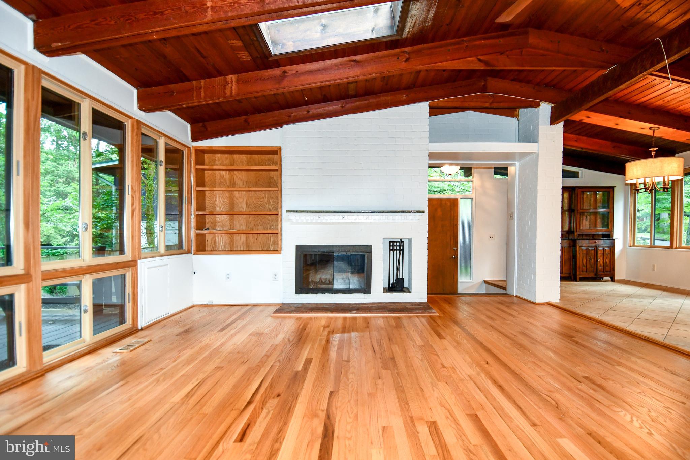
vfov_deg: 67.4
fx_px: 345
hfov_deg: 90.0
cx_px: 345
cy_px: 230
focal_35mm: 18
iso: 800
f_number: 4
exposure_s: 1/60
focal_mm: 12
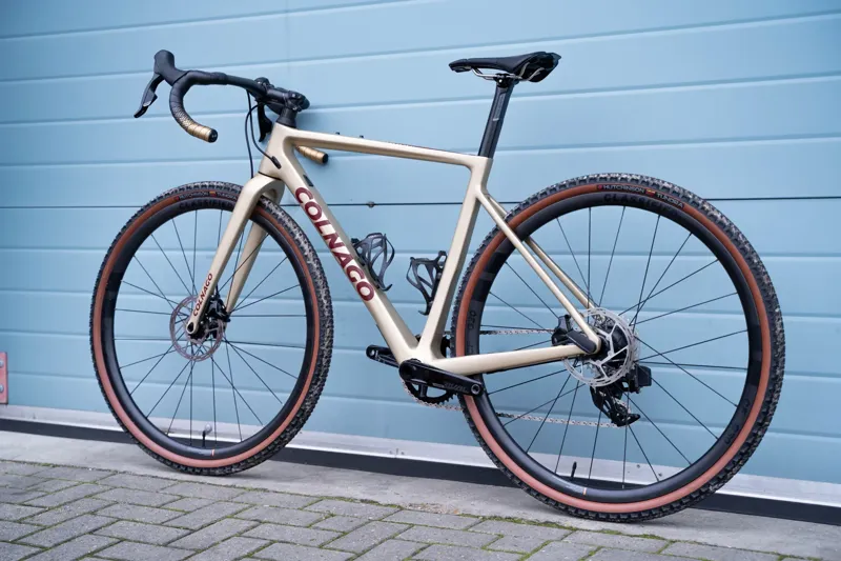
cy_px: 280
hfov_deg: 36.9
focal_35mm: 54
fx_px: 1261
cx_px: 420
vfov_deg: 25.0
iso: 500
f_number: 3.5
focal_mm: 54
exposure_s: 1/500
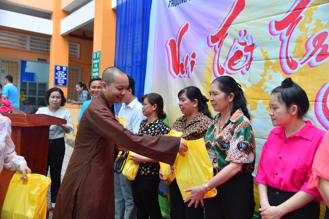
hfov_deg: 55.8
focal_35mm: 34
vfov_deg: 38.9
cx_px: 164
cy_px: 110
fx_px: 311
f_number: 4
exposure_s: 1/160
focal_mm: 34
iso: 250
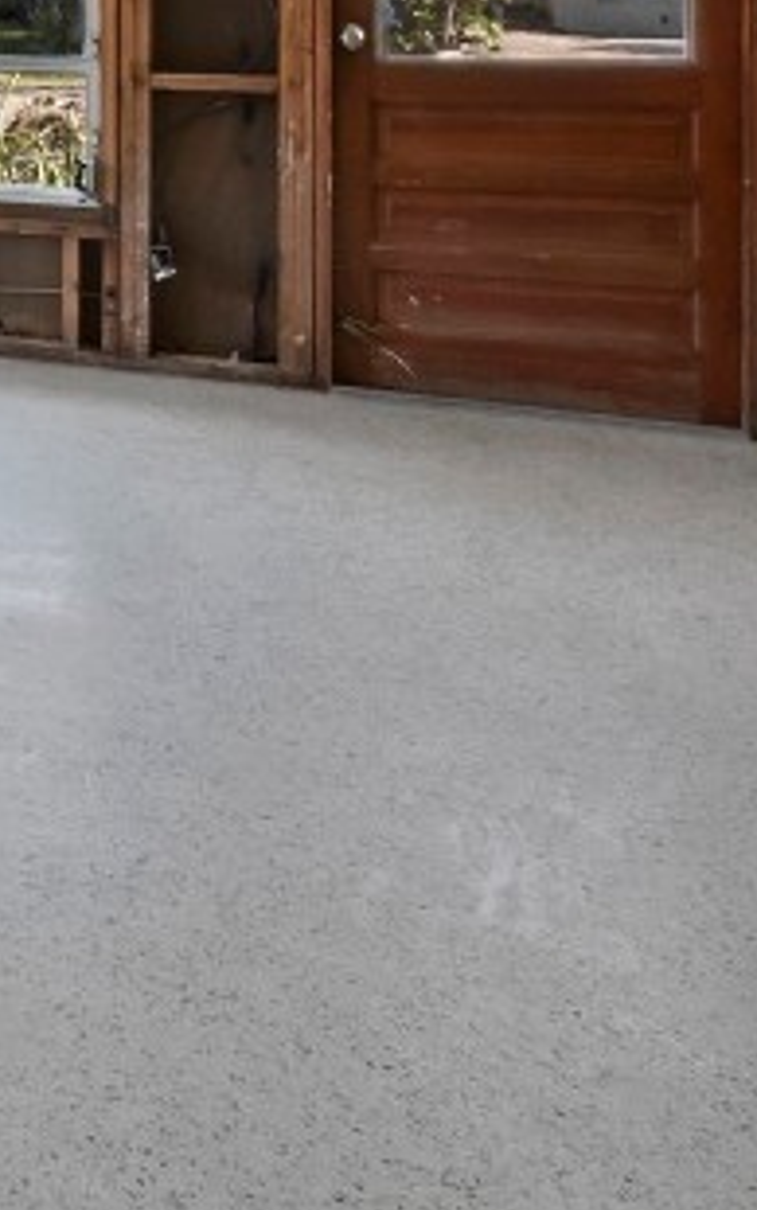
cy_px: -39
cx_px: -574
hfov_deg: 19.9
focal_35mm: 49
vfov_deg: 36.3
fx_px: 1616
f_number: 11
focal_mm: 7
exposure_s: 1/13
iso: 400
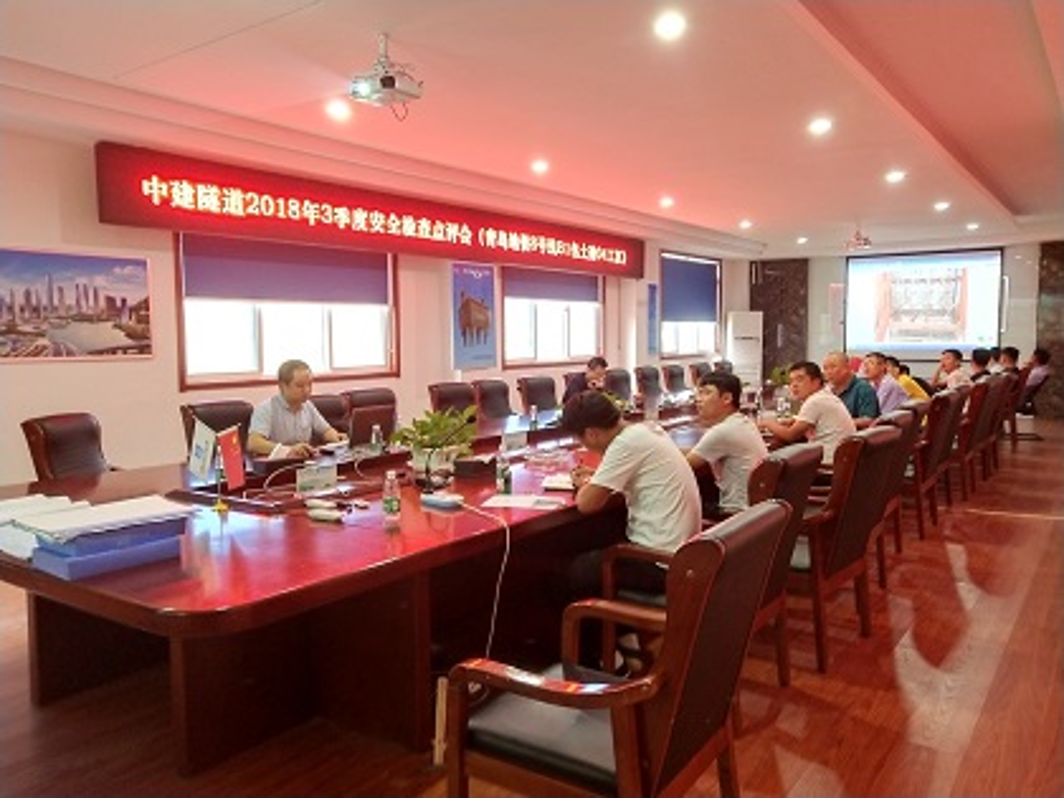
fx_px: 922
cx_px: 532
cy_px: 399
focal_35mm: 30
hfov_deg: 60.0
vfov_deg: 46.8
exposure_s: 1/33.3
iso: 528
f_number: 1.8
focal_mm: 3.95
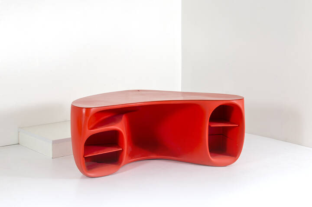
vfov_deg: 25.6
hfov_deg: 37.9
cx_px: 156
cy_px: 104
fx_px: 454
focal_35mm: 52
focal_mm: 35
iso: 100
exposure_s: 1/160
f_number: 16
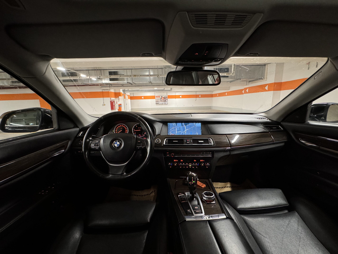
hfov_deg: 102.1
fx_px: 137
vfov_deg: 85.7
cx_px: 169
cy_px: 127
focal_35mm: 14
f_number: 2.2
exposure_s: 1/60
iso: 500
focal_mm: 2.22
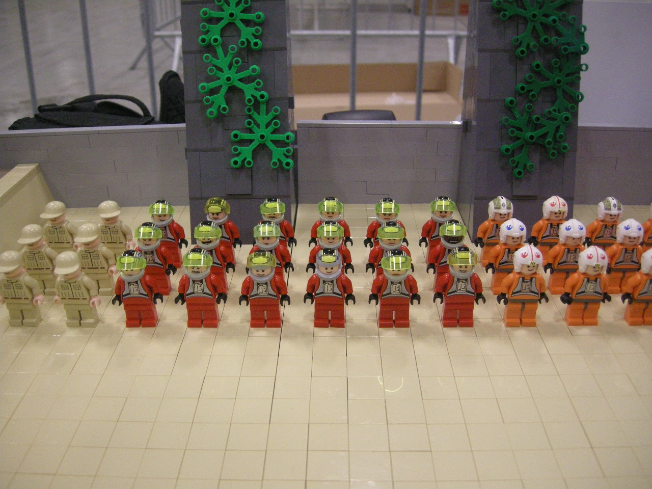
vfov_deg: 39.7
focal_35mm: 36
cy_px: 244
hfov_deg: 51.4
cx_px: 326
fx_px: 678
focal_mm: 7.5
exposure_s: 1/24
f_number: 2.7
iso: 400
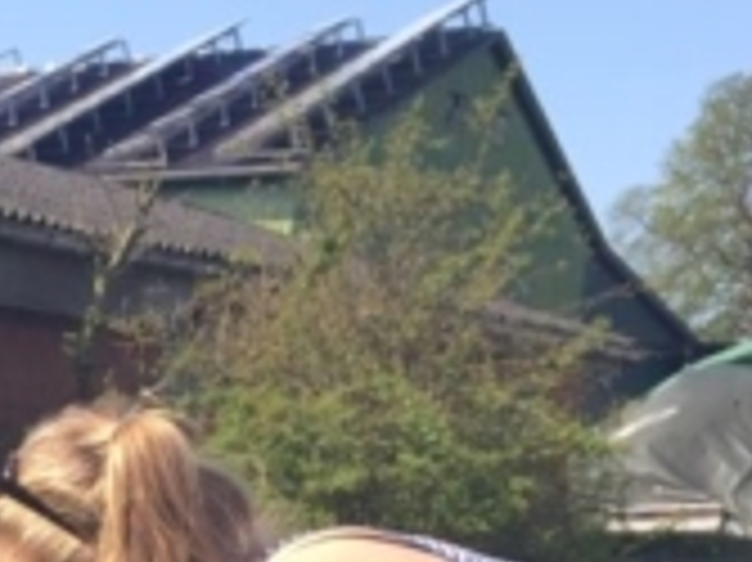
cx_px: -405
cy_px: 944
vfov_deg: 12.4
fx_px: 2410
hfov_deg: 16.1
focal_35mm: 111
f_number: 2.2
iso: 32
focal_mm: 4.15
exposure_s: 1/842
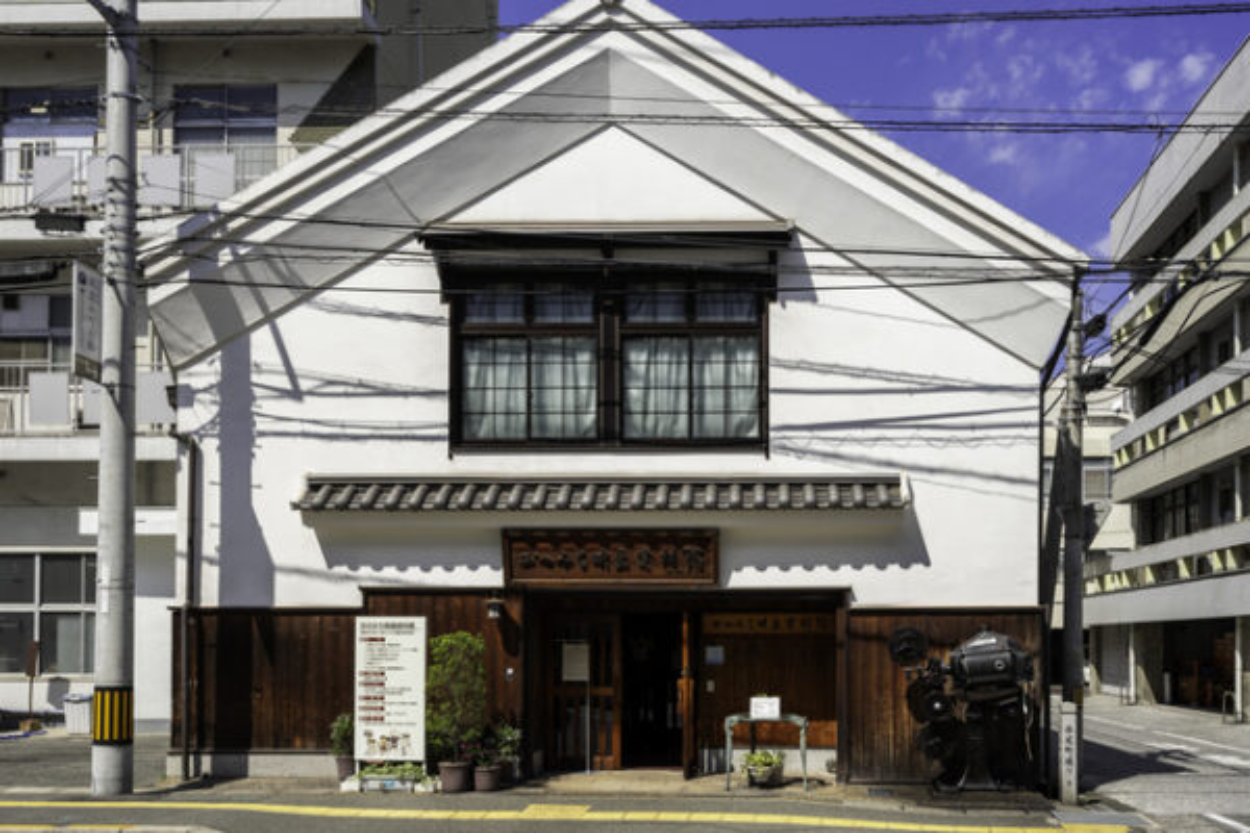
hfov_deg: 54.4
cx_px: 625
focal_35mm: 35
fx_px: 1215
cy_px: 416
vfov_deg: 37.9
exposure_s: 1/250
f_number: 11
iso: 125
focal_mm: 35
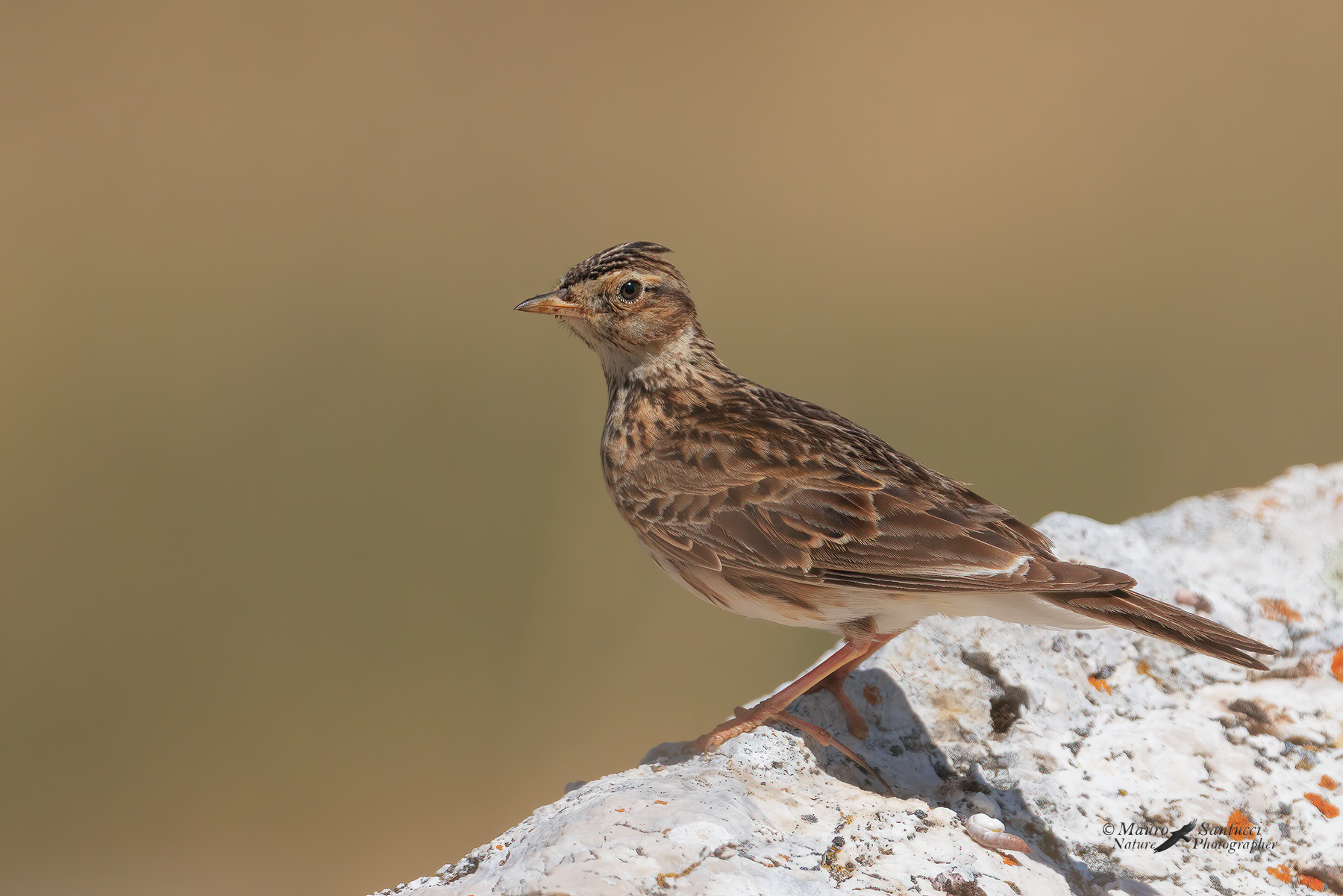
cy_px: 448
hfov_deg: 2.0
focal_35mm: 1041
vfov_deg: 1.3
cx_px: 672
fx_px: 38842
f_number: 9
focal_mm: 694
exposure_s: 1/3200
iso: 1000
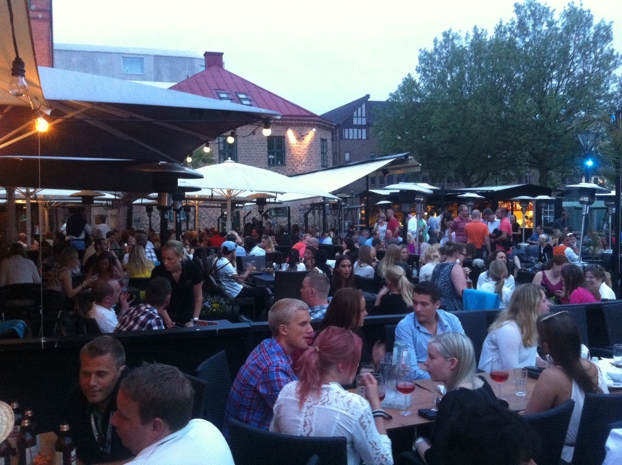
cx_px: 311
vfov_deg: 40.6
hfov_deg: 52.7
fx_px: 628
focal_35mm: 35
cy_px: 232
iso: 400
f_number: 2.8
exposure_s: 1/15
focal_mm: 3.85
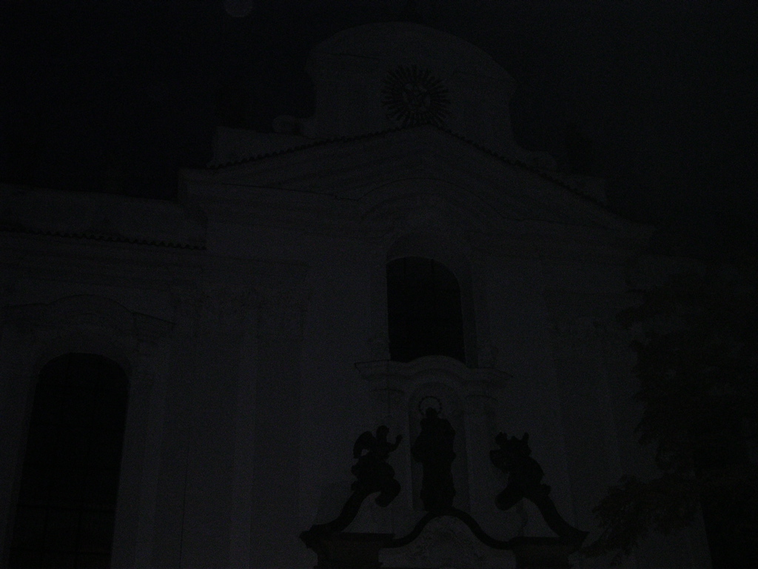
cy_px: 284
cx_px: 379
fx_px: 832
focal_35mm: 38
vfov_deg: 37.7
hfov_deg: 49.0
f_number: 2.8
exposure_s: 1/60.1
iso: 400
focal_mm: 5.8
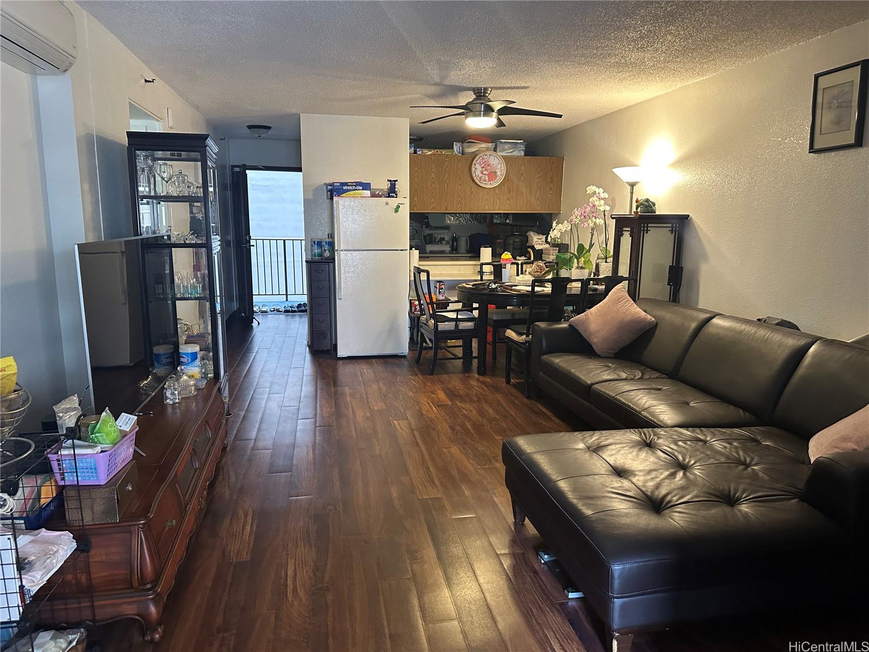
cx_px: 434
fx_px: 602
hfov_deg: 71.6
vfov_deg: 56.8
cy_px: 326
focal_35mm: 24
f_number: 1.78
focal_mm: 6.86
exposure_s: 1/60
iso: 500
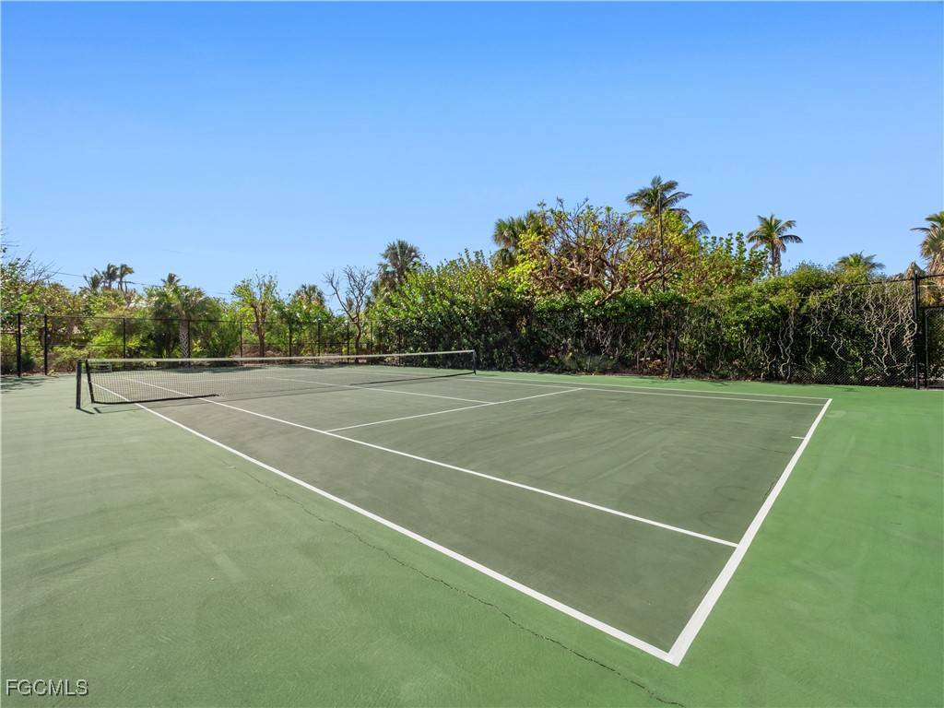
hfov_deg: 102.1
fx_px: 382
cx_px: 472
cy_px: 354
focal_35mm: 14
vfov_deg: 85.7
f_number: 7.1
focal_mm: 7
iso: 200
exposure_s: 1/500
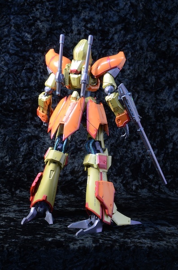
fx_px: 559
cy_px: 135
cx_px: 89
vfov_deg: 27.1
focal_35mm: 75
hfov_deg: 18.1
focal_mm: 50
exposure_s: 8
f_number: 32
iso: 100
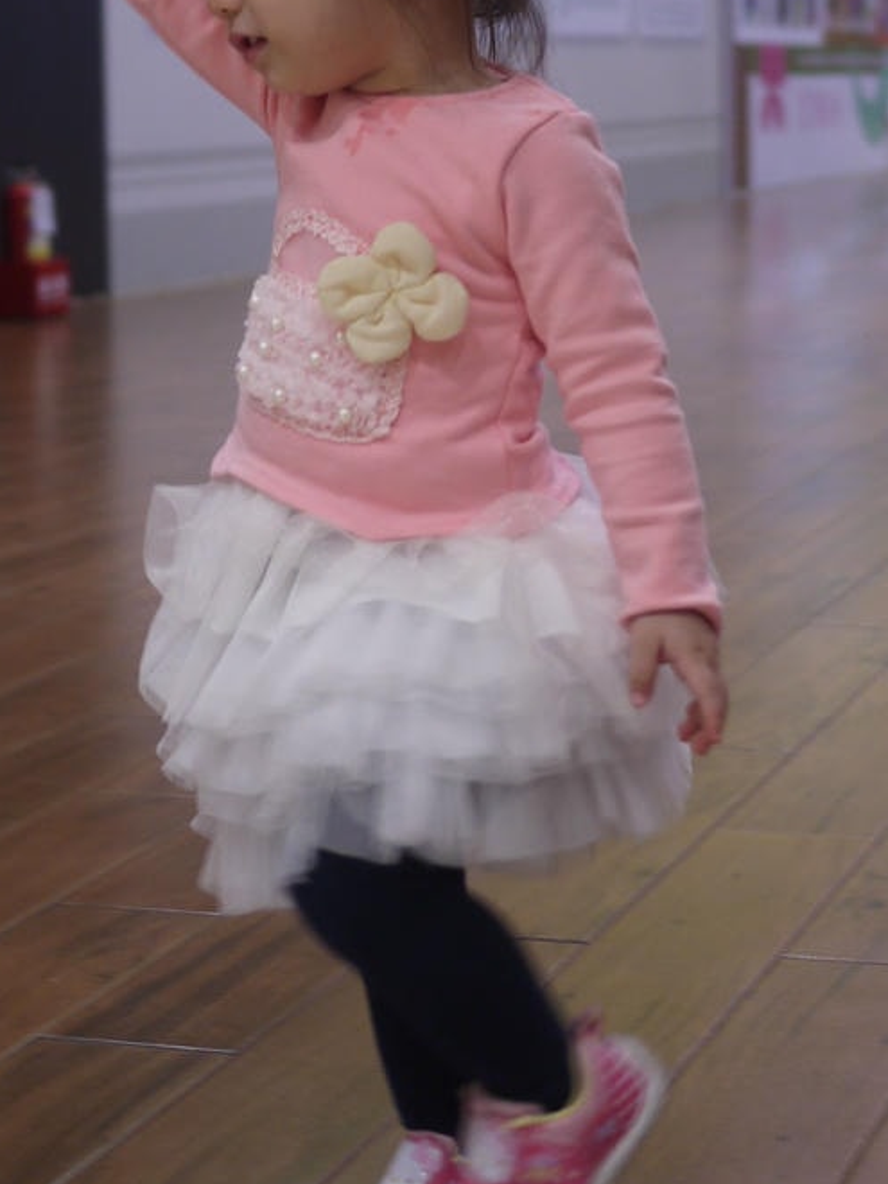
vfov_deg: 20.1
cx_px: 544
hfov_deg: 15.2
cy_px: 357
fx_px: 3318
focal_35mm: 97
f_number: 1.7
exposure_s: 1/80
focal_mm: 20
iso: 160
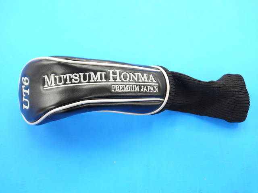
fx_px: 283
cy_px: 96
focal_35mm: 38
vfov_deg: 37.7
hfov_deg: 49.0
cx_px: 129
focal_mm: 19
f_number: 4.1
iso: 500
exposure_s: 1/60
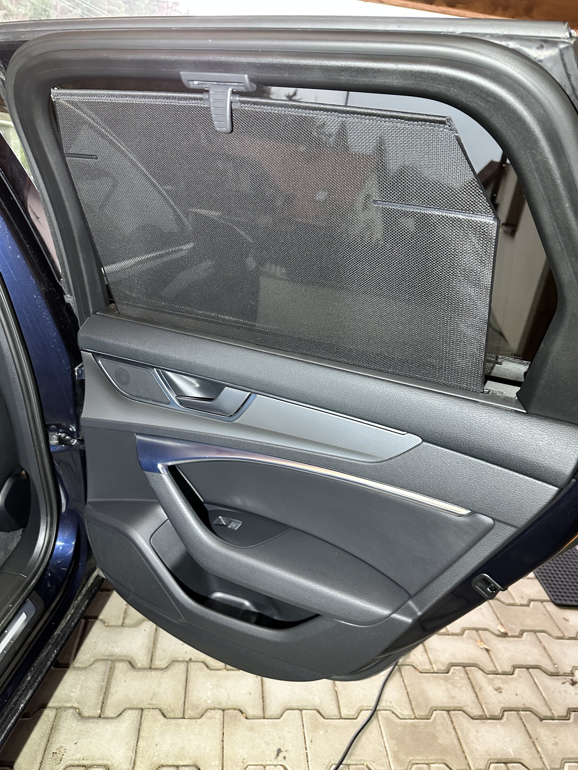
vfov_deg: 71.6
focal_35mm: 24
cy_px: 385
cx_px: 289
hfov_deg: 56.8
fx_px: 534
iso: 400
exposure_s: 1/50
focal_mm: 6.86
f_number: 1.78
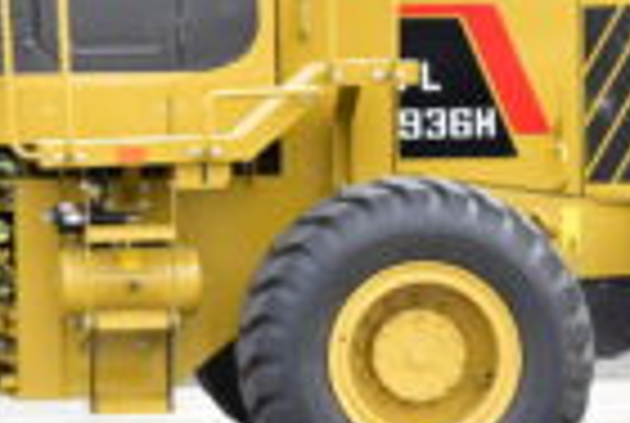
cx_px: -112
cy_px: 50
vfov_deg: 11.3
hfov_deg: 16.3
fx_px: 2122
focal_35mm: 121
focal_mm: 34
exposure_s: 1/1000
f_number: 5.6
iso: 1000
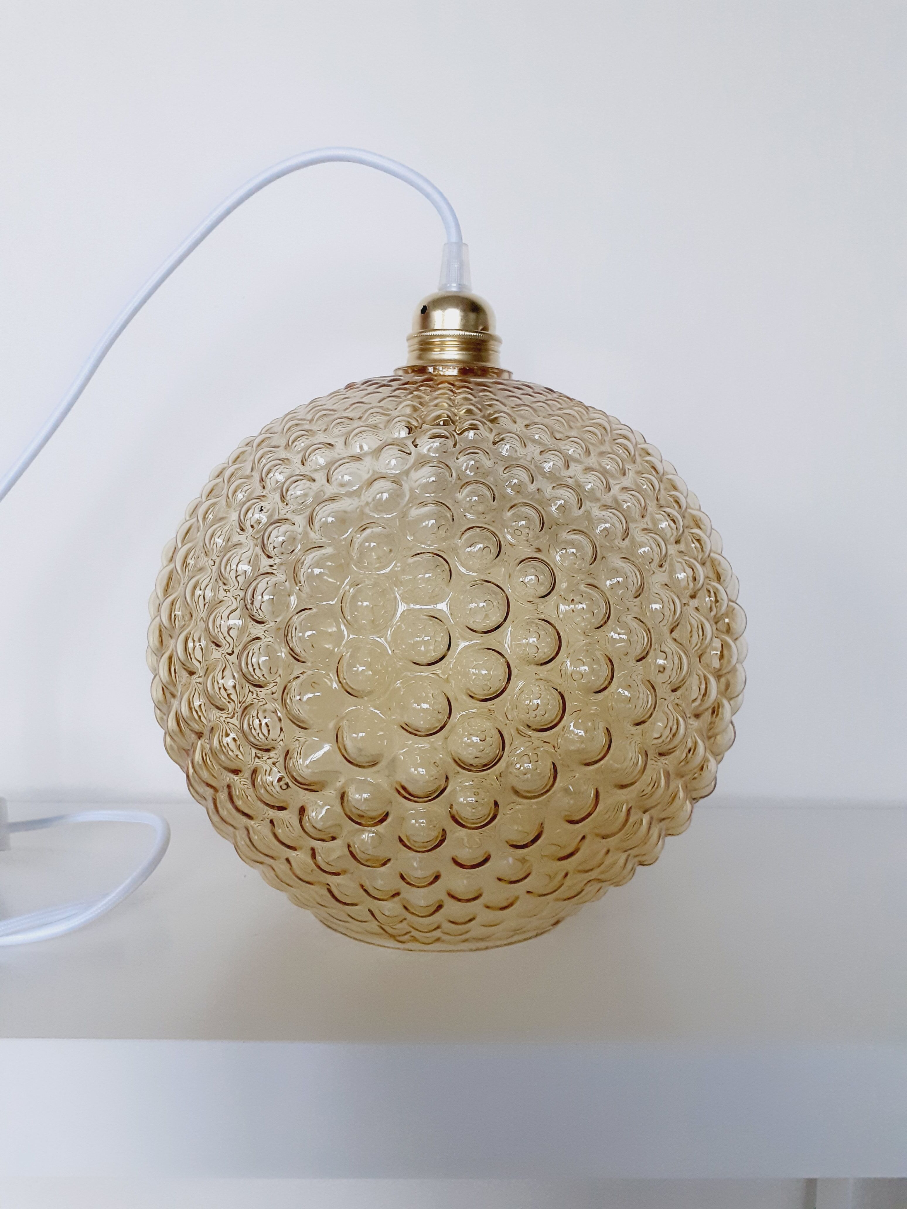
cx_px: 454
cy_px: 604
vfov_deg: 65.3
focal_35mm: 27
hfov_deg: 51.4
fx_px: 943
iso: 200
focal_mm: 3.6
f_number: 1.9
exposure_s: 1/50
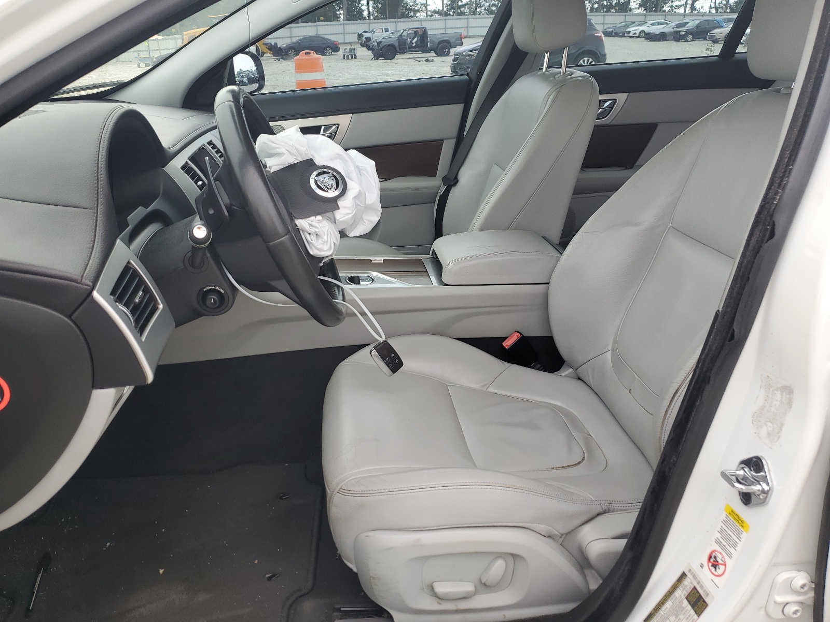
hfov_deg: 67.3
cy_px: 311
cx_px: 415
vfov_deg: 53.1
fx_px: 623
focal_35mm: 26
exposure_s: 1/227
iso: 50
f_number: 1.5
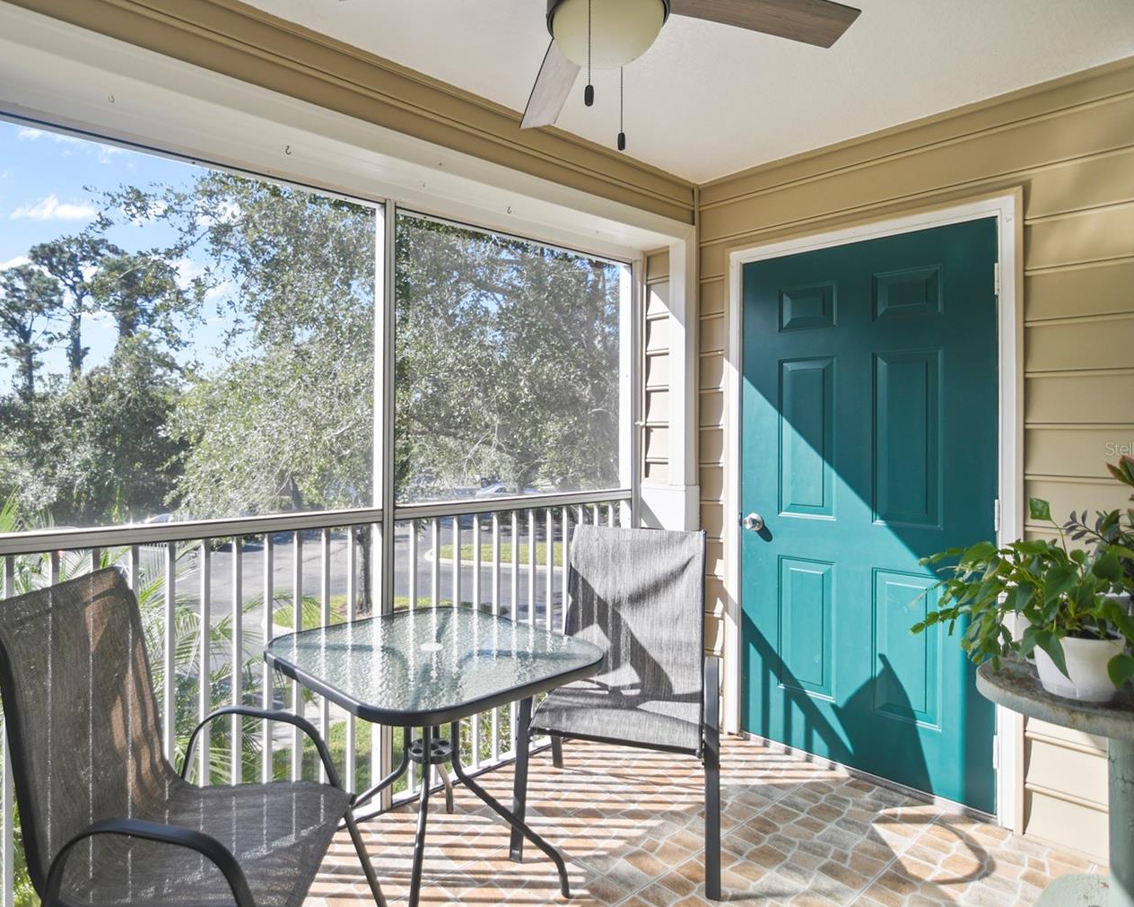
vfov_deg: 70.8
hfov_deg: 82.5
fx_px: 638
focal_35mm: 19
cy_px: 449
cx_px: 467
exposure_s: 1/160
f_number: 2.8
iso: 100
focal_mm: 11
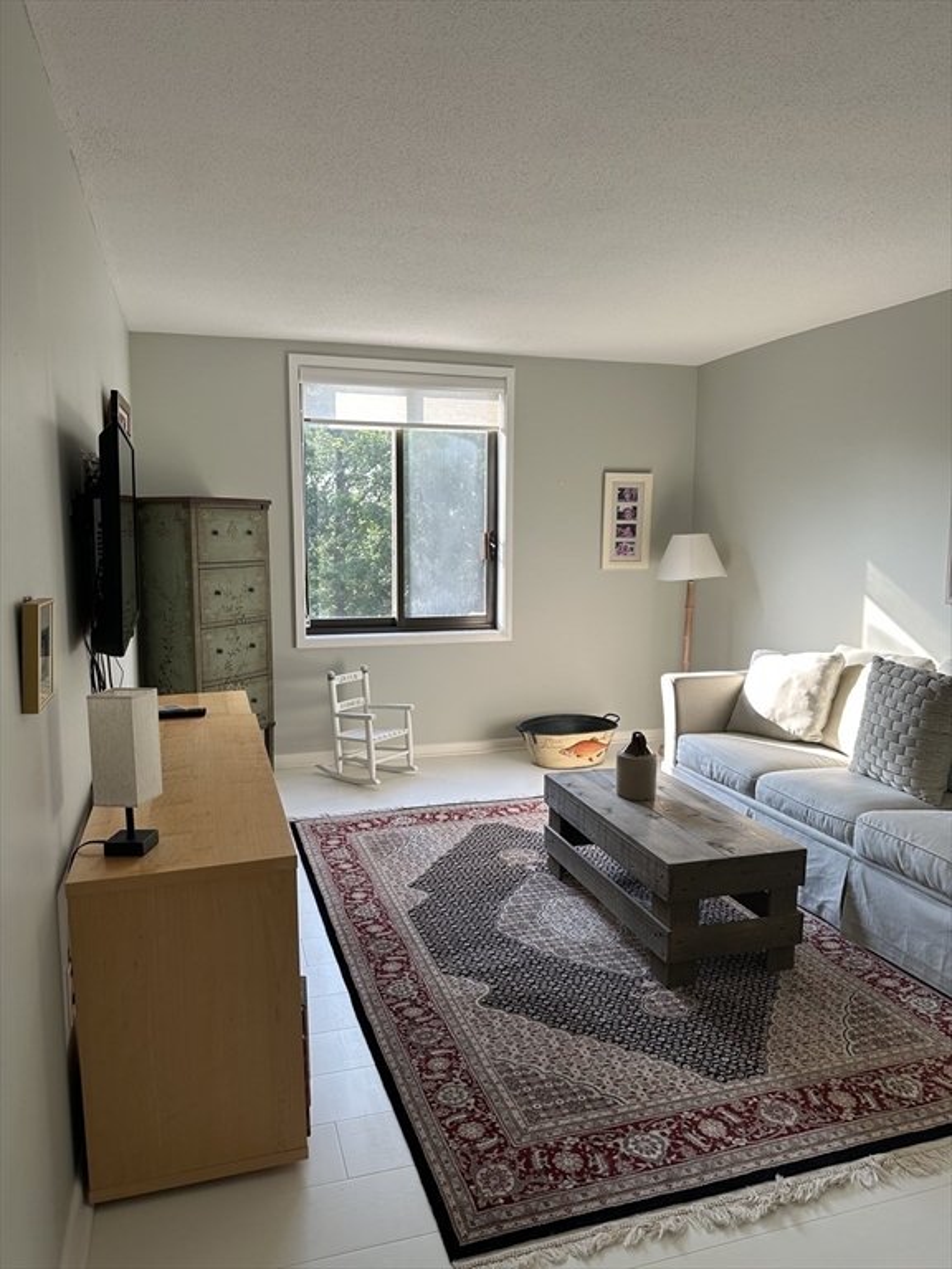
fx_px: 880
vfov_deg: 71.6
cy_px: 634
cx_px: 476
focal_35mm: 24
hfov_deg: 56.8
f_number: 1.78
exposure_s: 1/191
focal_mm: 6.86
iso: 64
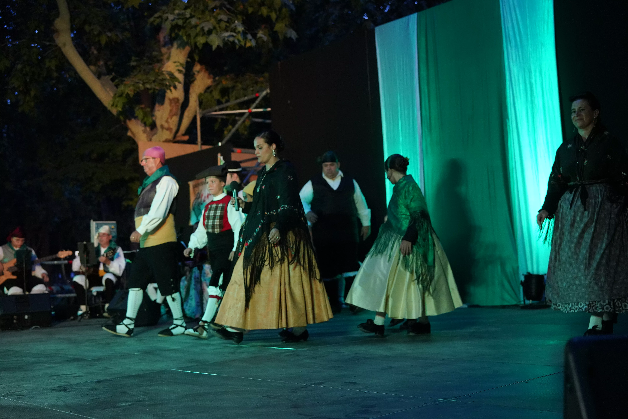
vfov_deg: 30.5
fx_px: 768
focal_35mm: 44
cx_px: 314
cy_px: 210
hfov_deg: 44.5
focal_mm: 44
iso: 5000
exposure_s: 1/640
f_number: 2.8
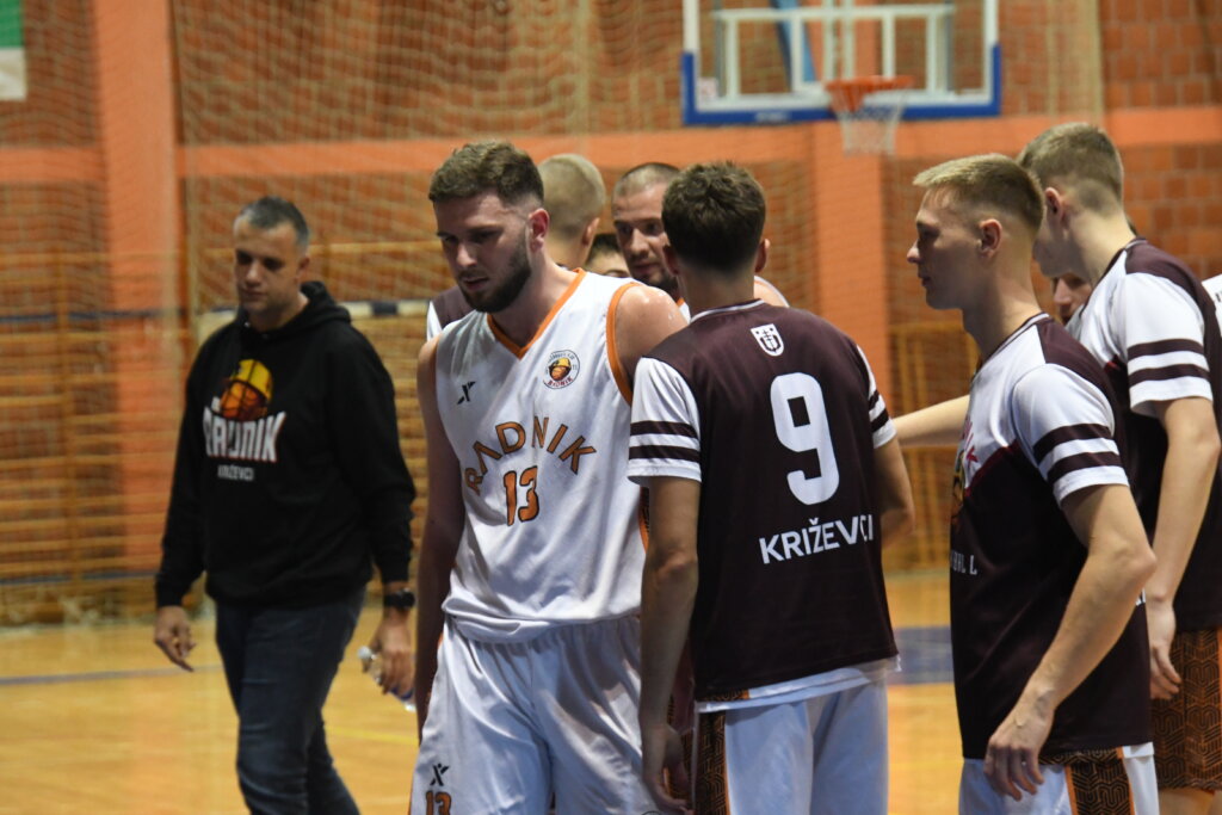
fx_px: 6212
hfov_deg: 11.2
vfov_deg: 7.5
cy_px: 408
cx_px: 611
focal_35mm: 183
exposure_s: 1/200
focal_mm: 122
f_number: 5.6
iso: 5000
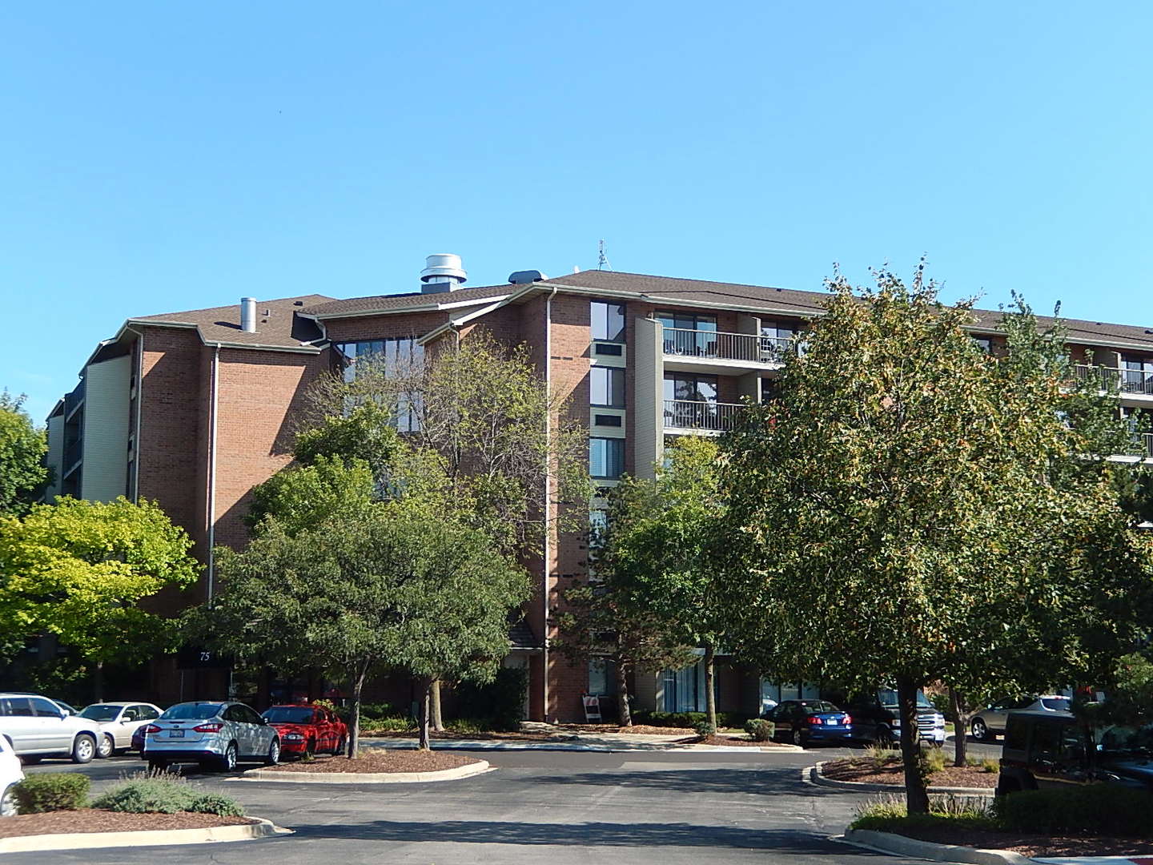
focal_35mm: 51
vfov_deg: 28.6
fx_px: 1699
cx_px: 576
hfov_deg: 37.5
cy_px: 432
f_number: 4.5
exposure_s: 1/500
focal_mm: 9.2
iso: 125
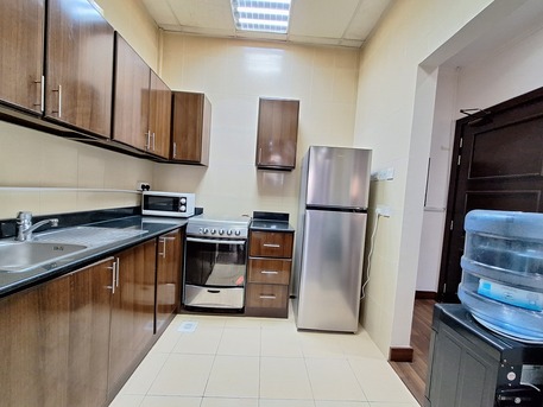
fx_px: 204
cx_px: 272
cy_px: 204
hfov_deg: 106.2
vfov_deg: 89.9
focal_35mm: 13
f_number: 2.2
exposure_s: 1/25
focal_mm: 1.74
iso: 400
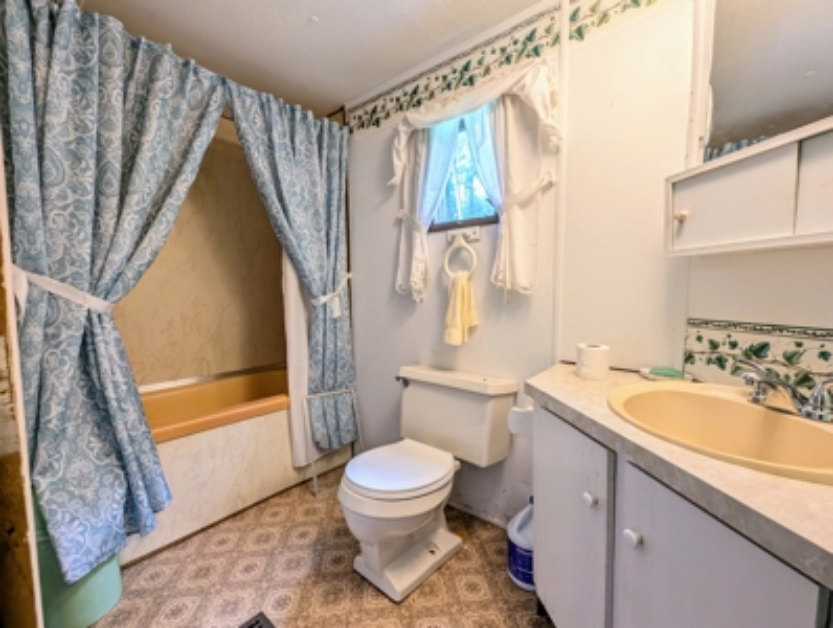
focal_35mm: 13
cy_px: 314
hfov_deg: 106.1
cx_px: 416
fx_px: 313
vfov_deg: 90.1
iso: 102
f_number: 2.2
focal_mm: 1.95
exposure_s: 1/60
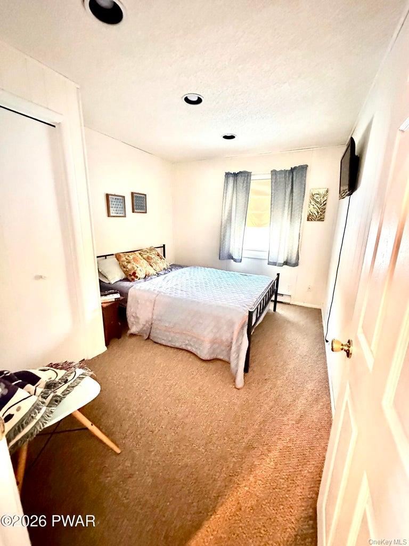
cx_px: 204
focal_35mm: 14
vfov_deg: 102.1
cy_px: 273
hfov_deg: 85.7
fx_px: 221
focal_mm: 2.22
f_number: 2.2
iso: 1000
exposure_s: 1/40
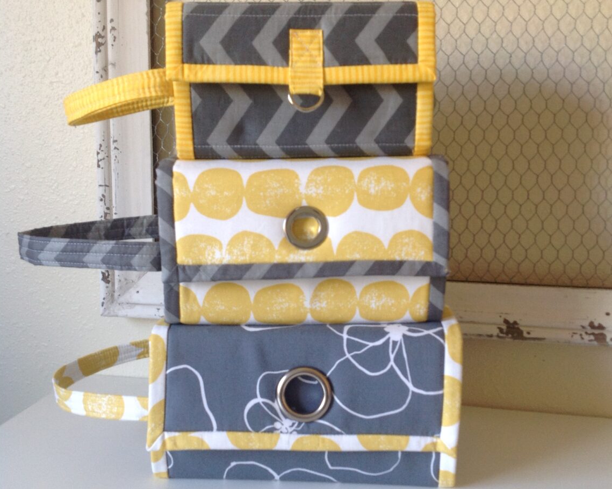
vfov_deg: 32.7
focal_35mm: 46
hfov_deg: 40.3
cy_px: 266
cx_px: 304
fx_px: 833
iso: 64
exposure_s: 1/15
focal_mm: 4.28
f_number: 2.4
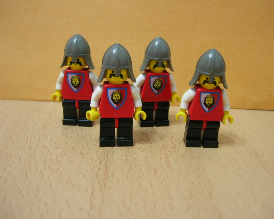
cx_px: 146
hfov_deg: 45.7
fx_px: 325
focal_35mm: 40
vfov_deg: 37.4
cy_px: 109
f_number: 2.8
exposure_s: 1/3.7
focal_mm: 7.8
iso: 97
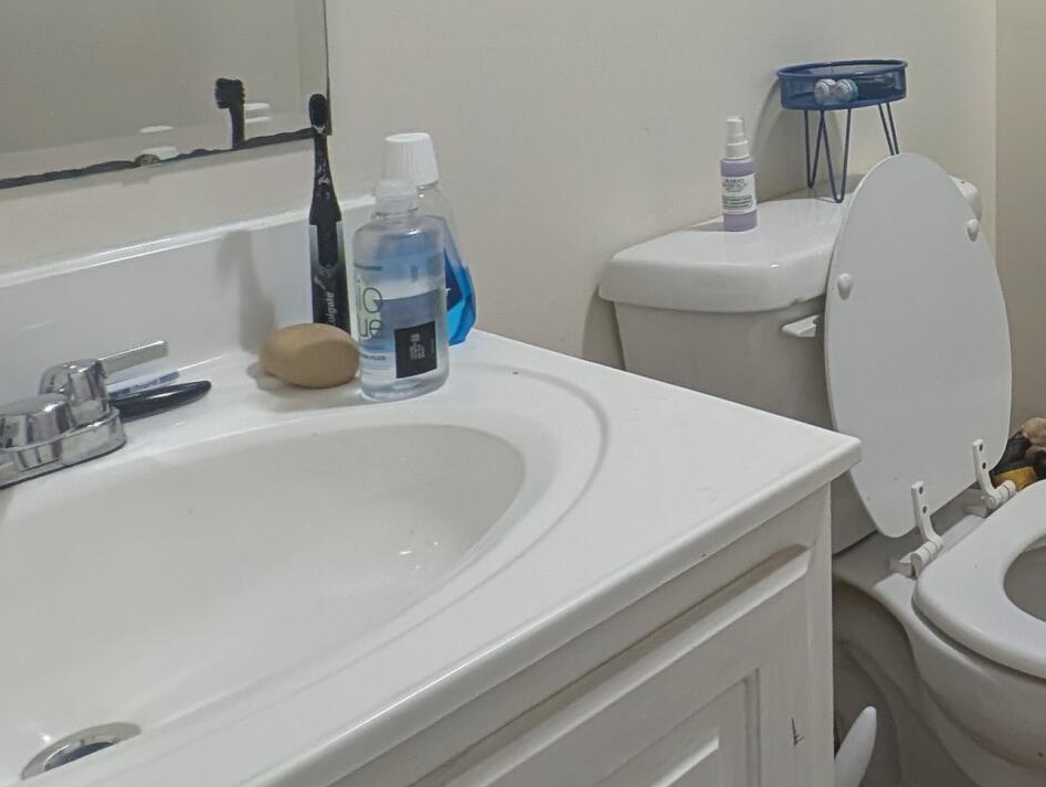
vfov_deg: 34.6
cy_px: 14
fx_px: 1150
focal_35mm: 38
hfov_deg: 39.3
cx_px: 1172
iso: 351
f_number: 1.95
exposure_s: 1/60
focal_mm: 2.23
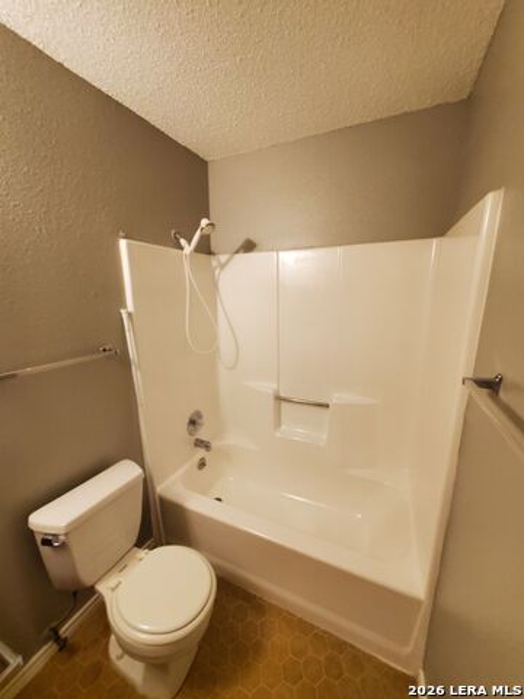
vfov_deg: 106.2
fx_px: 262
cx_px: 262
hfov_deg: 89.9
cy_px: 350
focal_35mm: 13
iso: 640
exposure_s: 1/59
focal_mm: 1.8
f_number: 2.2
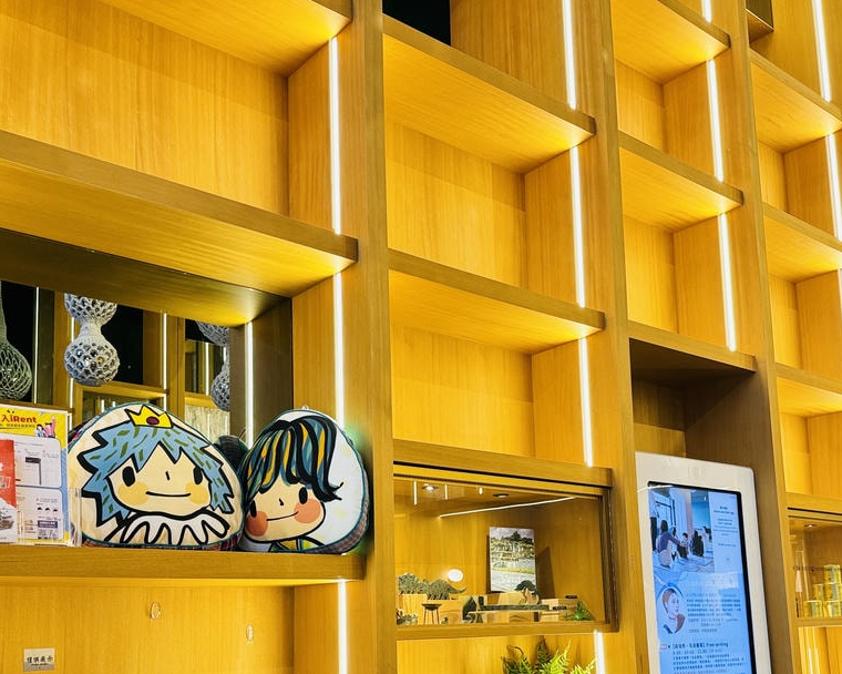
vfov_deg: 39.3
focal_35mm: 37
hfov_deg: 49.1
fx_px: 922
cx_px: 449
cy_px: 488
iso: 200
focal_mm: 6.86
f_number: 1.78
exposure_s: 1/60
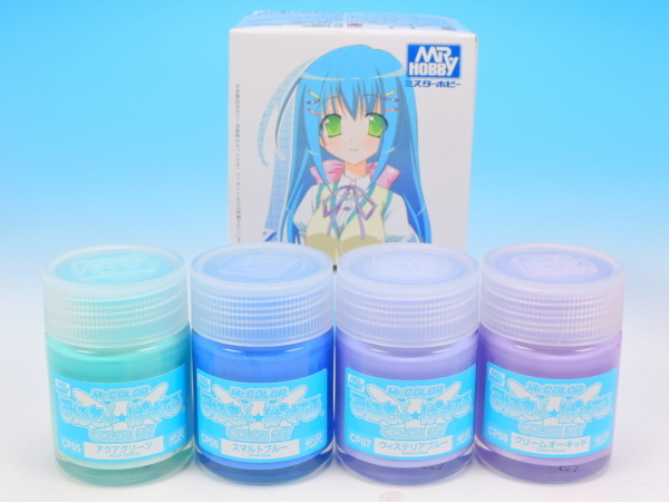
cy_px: 251
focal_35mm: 60
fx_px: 1160
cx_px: 334
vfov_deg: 24.4
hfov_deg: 32.2
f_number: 7.3
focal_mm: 12.8
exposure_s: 1.3
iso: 80
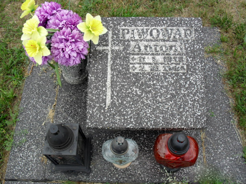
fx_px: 249
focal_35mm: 35
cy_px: 92
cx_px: 123
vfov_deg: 40.7
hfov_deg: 52.6
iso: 100
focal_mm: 6.3
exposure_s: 1/250
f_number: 3.2
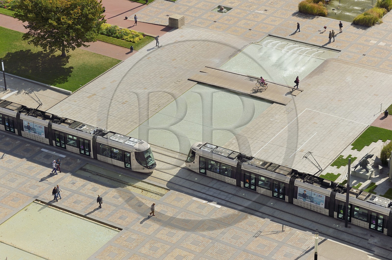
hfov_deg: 20.8
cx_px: 196
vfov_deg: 13.9
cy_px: 130
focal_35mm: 98
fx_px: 1066
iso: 200
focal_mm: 98
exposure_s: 1/400
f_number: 10
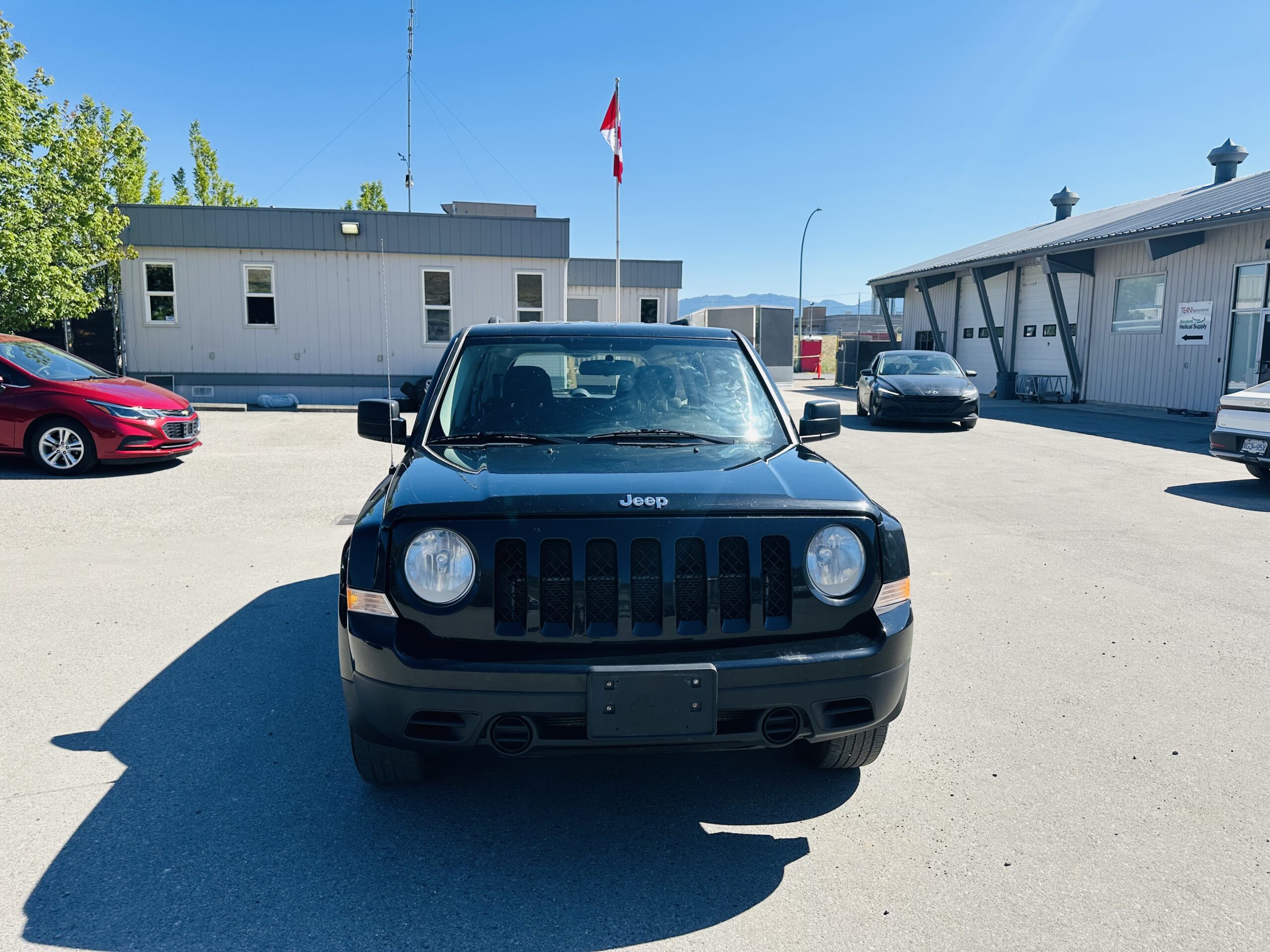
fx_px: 881
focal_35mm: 24
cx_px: 635
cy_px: 476
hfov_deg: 71.6
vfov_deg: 56.8
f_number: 1.78
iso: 80
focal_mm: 6.86
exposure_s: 1/3356
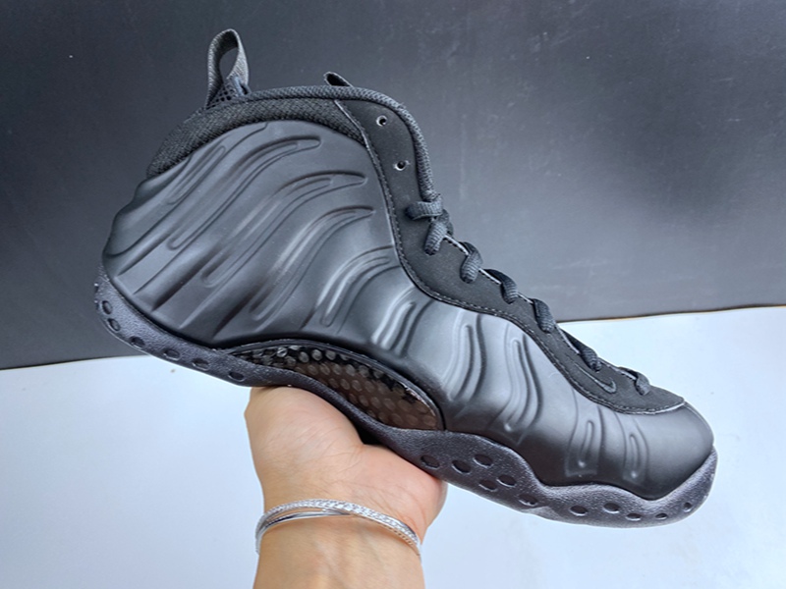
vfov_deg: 53.1
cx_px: 393
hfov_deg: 67.3
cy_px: 294
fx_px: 590
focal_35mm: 26
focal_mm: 4.25
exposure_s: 1/100
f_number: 1.8
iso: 100
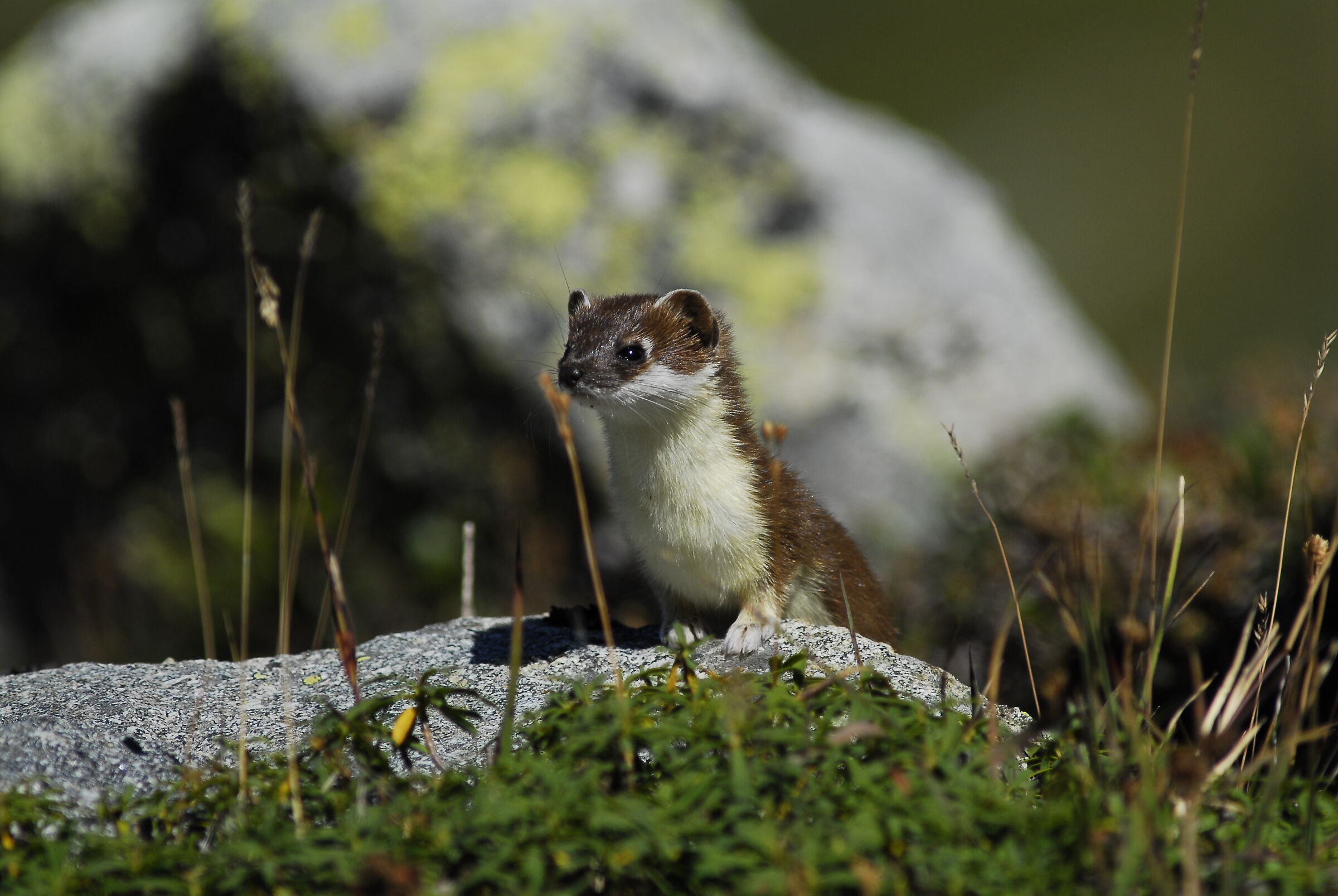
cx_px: 669
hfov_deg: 3.4
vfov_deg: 2.3
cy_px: 448
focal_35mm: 600
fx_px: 22328
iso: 200
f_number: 8
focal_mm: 400
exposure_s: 1/750
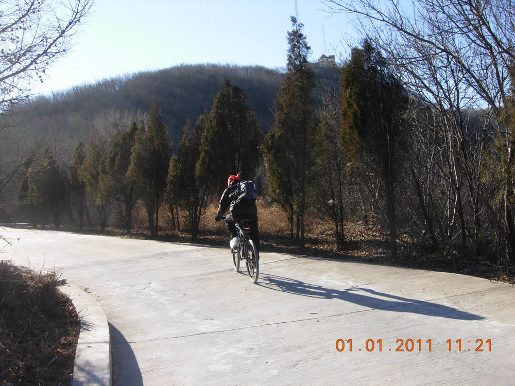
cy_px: 193
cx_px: 258
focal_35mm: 36
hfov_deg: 51.4
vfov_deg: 39.7
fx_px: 536
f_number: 4.8
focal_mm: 7.5
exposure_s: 1/271
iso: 50
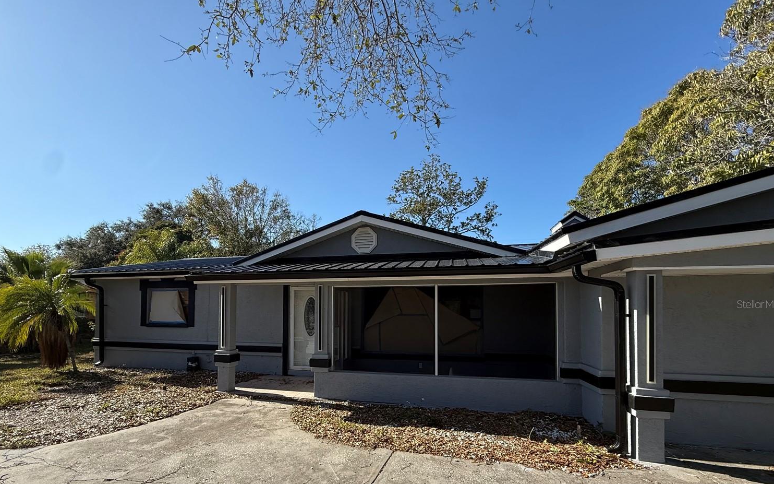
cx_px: 369
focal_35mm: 16
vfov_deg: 70.0
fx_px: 337
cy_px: 304
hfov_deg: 97.8
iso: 64
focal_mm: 2.22
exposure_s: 1/1167
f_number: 2.2
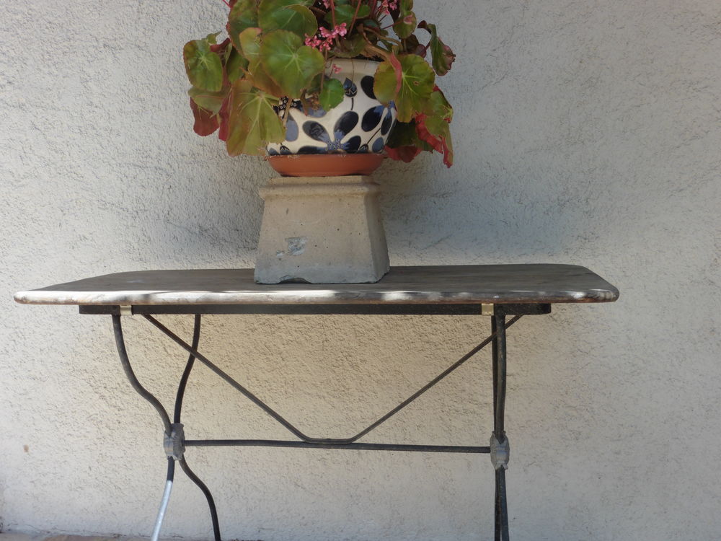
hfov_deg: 47.9
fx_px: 812
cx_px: 360
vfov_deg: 36.8
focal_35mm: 39
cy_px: 270
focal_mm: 6.9
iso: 100
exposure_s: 1/250
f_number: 5
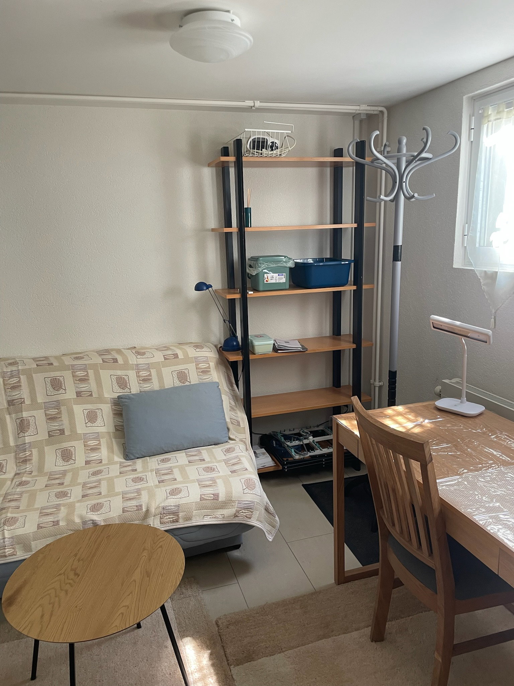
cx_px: 257
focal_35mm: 26
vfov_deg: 67.3
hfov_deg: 53.1
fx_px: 515
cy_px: 343
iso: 80
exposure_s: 1/50
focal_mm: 4.2
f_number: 1.6
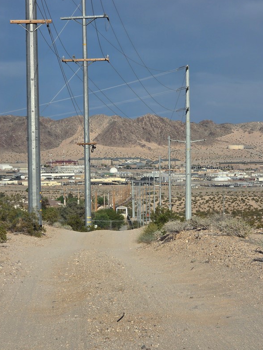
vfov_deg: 13.2
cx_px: 122
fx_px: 1509
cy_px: 216
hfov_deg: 10.0
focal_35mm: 149
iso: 64
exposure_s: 1/1732
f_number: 3.4
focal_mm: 18.6
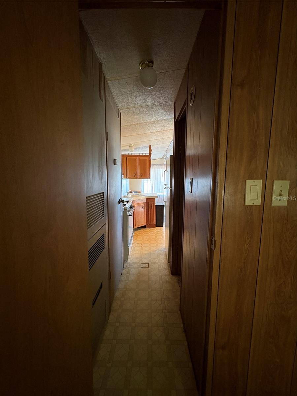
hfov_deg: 85.7
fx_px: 160
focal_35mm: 14
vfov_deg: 102.1
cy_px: 198
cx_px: 148
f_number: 2.2
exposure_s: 1/40
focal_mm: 2.22
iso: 640
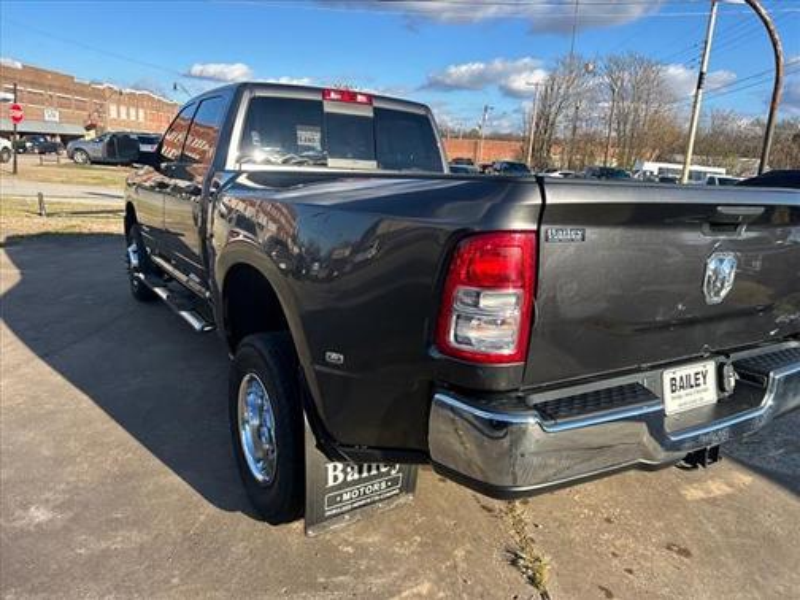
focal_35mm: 26
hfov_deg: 67.3
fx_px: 601
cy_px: 300
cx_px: 400
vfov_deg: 53.1
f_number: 1.5
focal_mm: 5.7
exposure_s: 1/2045
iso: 50
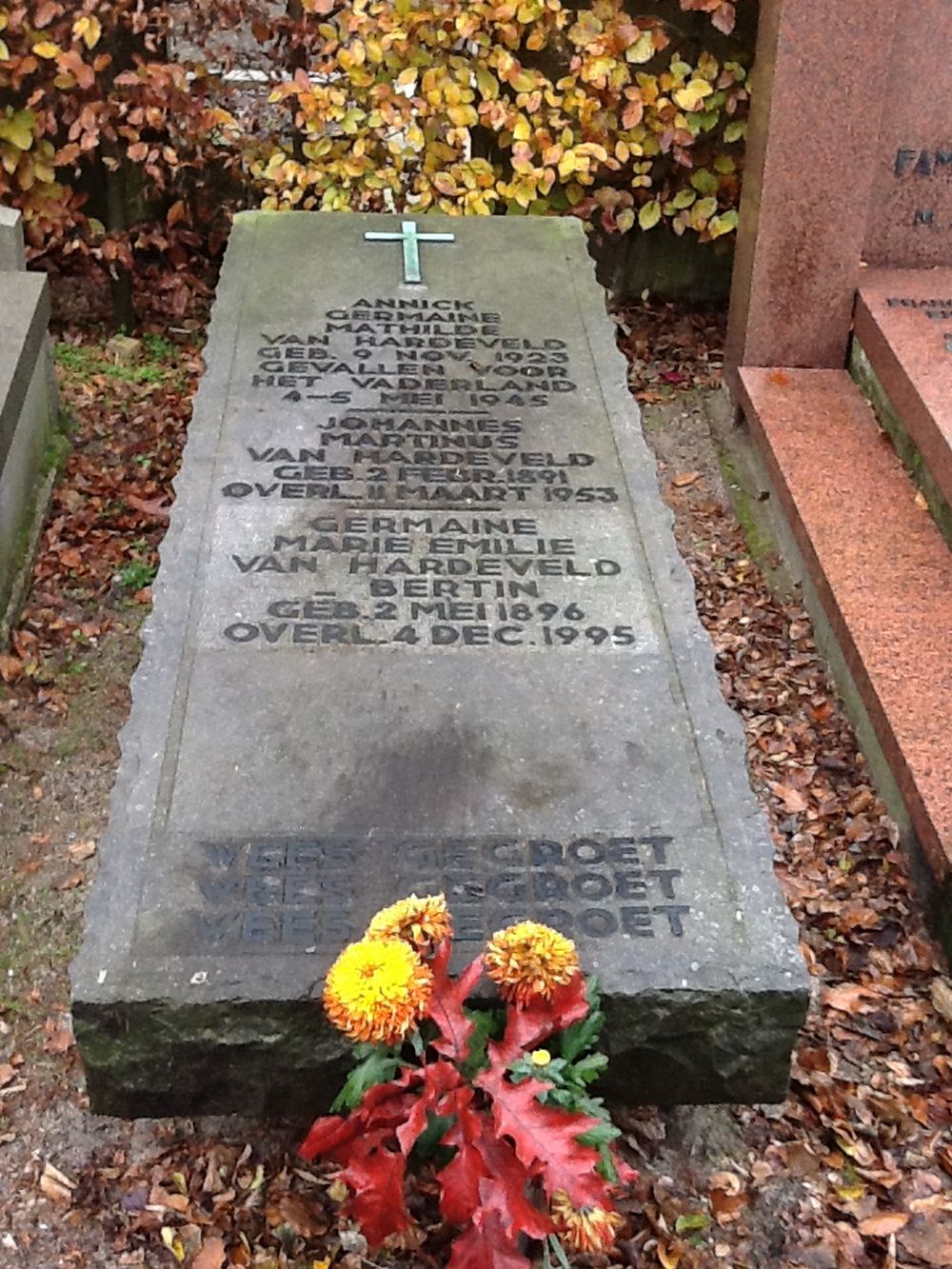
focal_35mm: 44
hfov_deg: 32.9
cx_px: 476
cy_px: 634
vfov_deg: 42.9
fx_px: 1613
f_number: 2.4
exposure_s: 1/60
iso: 64
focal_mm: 2.03
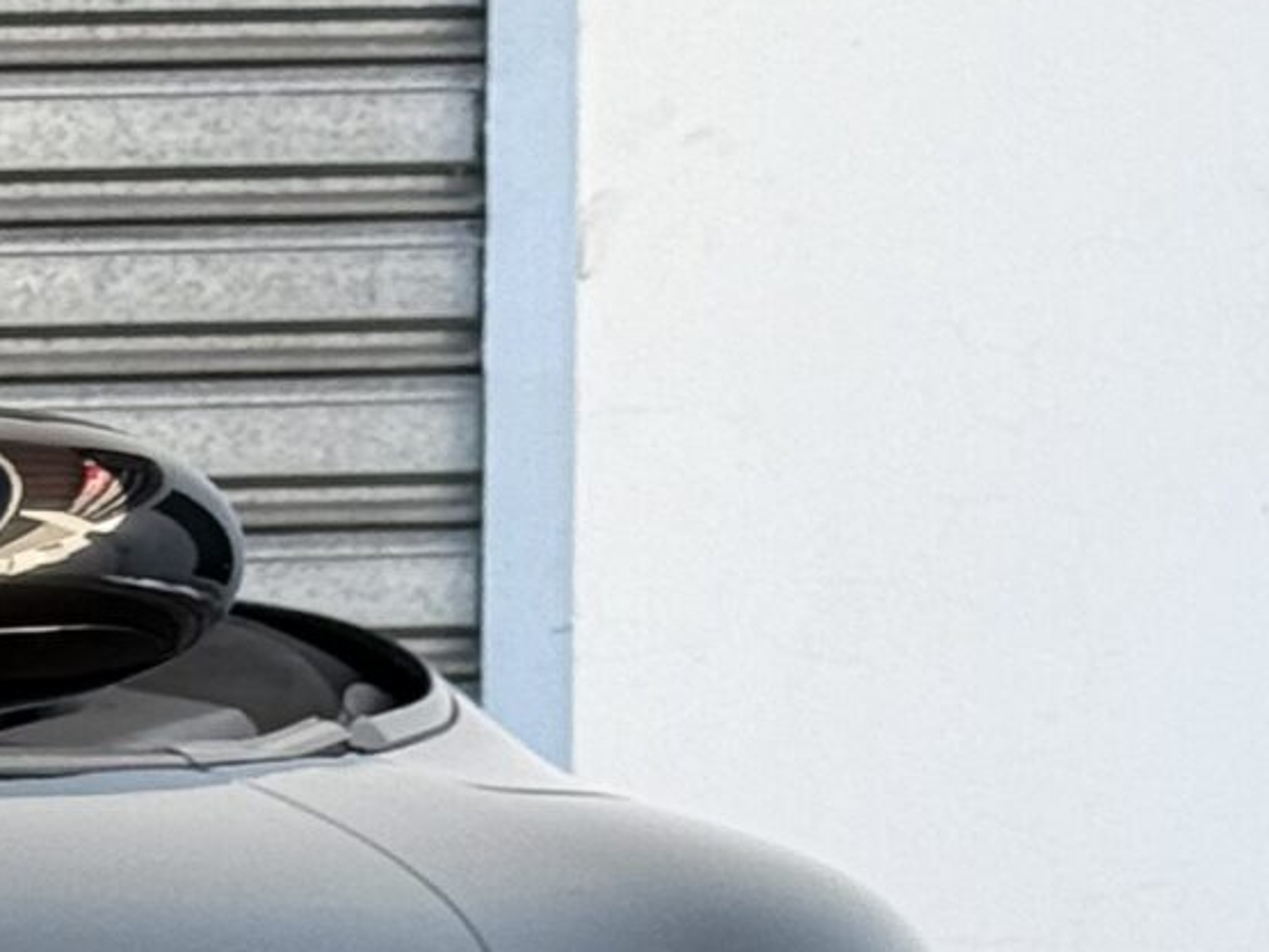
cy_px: 1872
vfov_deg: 6.5
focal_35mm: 221
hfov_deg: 8.4
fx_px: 8102
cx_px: -1470
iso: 80
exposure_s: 1/519
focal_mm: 6.76
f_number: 1.78
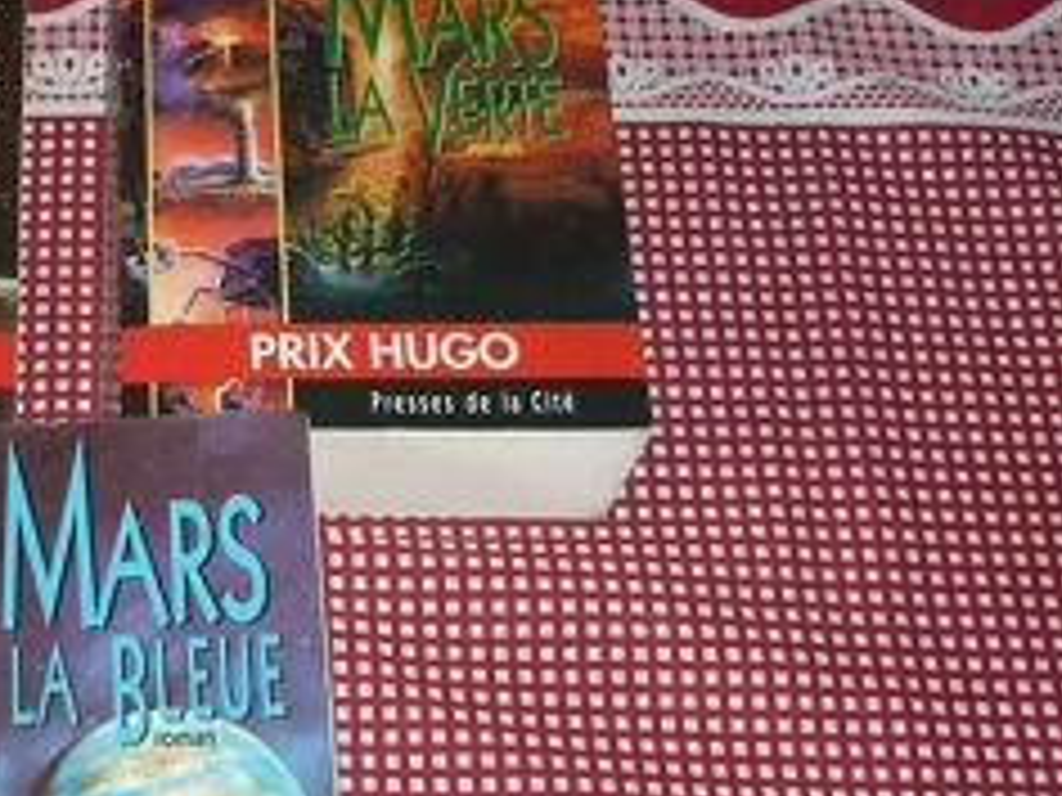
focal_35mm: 67
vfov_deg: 21.9
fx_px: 2056
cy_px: 508
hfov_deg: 28.3
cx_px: 189
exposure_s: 1/30
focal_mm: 5.5
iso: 100
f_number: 2.8
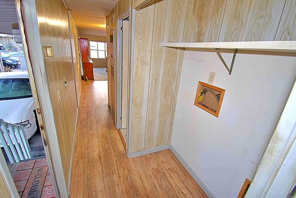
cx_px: 148
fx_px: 123
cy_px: 99
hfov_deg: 100.4
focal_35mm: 15
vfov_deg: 77.4
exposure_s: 1/30
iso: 1250
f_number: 4.5
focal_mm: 10
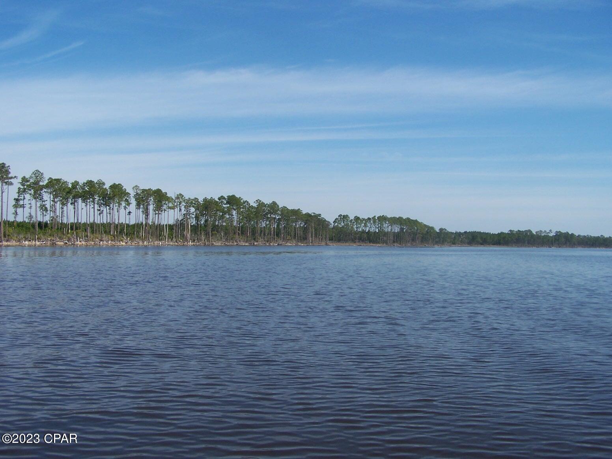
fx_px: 672
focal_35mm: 38
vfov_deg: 37.7
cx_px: 306
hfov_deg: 49.0
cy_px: 230
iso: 80
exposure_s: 1/1000
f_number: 4
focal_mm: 6.3
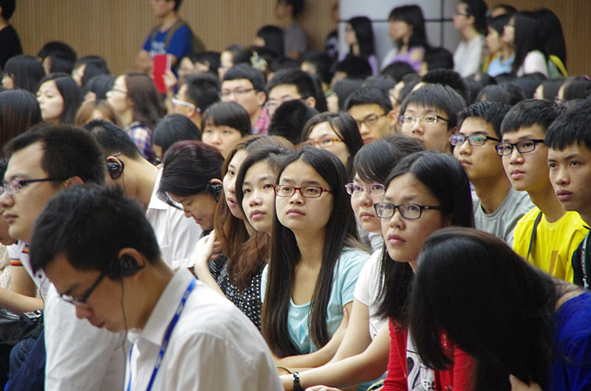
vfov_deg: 6.7
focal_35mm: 202
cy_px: 196
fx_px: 3316
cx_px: 296
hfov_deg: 10.2
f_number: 5.6
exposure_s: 1/40
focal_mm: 135
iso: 3200
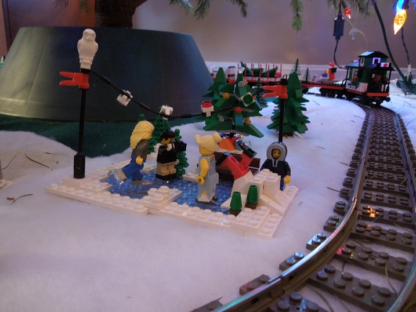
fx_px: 337
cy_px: 156
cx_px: 208
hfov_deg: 63.4
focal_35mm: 28
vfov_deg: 49.8
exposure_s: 1/4
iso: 800
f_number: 3.5
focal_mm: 5
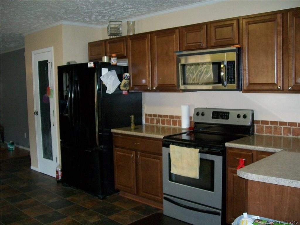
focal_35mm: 36
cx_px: 150
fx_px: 312
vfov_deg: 39.7
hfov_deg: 51.4
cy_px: 112
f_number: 2.7
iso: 160
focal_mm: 6
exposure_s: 1/60
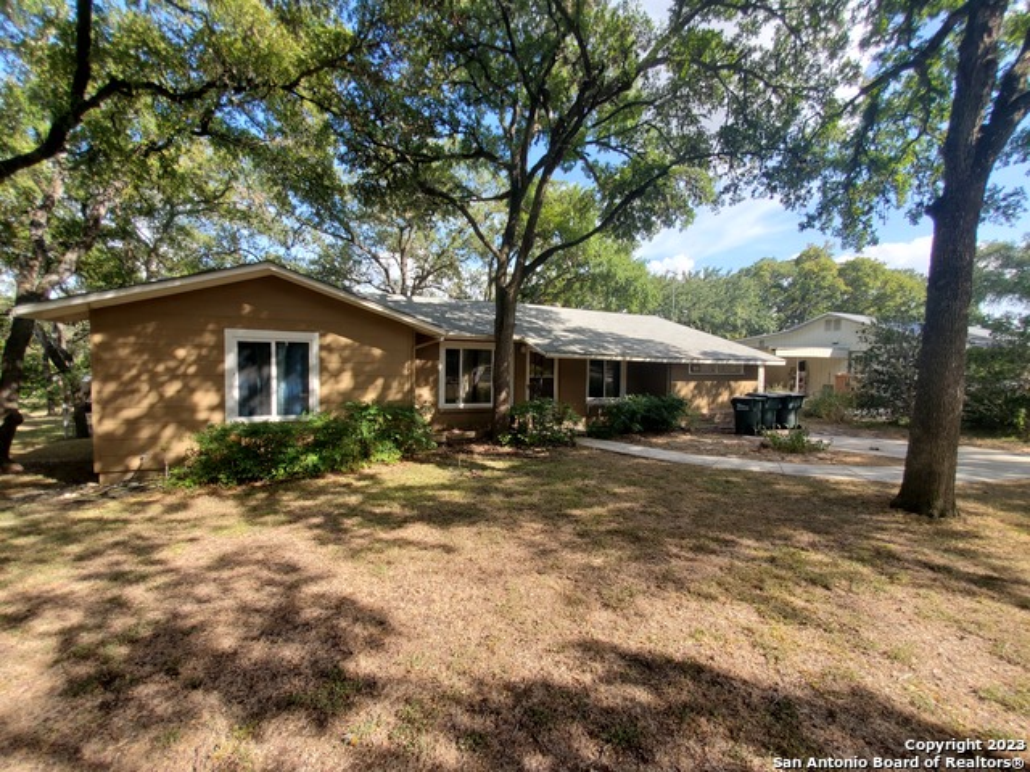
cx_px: 515
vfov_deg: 89.9
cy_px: 386
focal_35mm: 13
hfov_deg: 106.2
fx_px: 387
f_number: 2.2
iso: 50
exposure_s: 1/369
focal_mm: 1.8
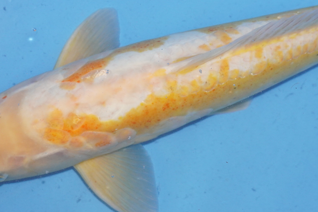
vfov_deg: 12.1
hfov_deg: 18.1
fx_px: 997
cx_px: 197
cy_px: 93
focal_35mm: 113
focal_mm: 38
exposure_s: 1/160
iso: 1250
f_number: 4.5
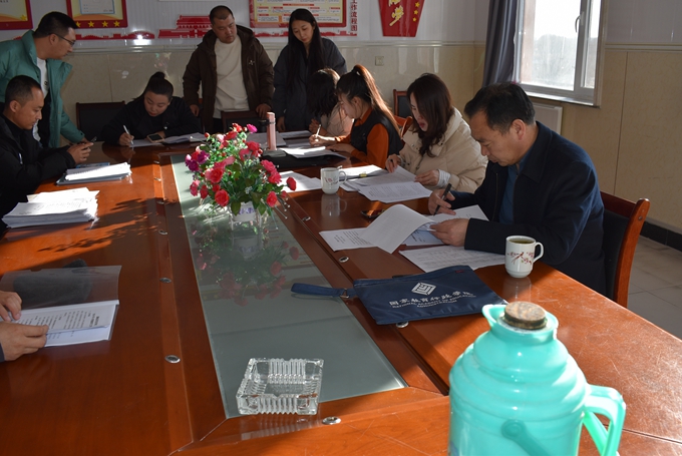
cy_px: 228
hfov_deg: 57.2
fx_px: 626
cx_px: 341
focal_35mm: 33
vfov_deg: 40.1
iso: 100
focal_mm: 22
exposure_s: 1/125
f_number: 5.6
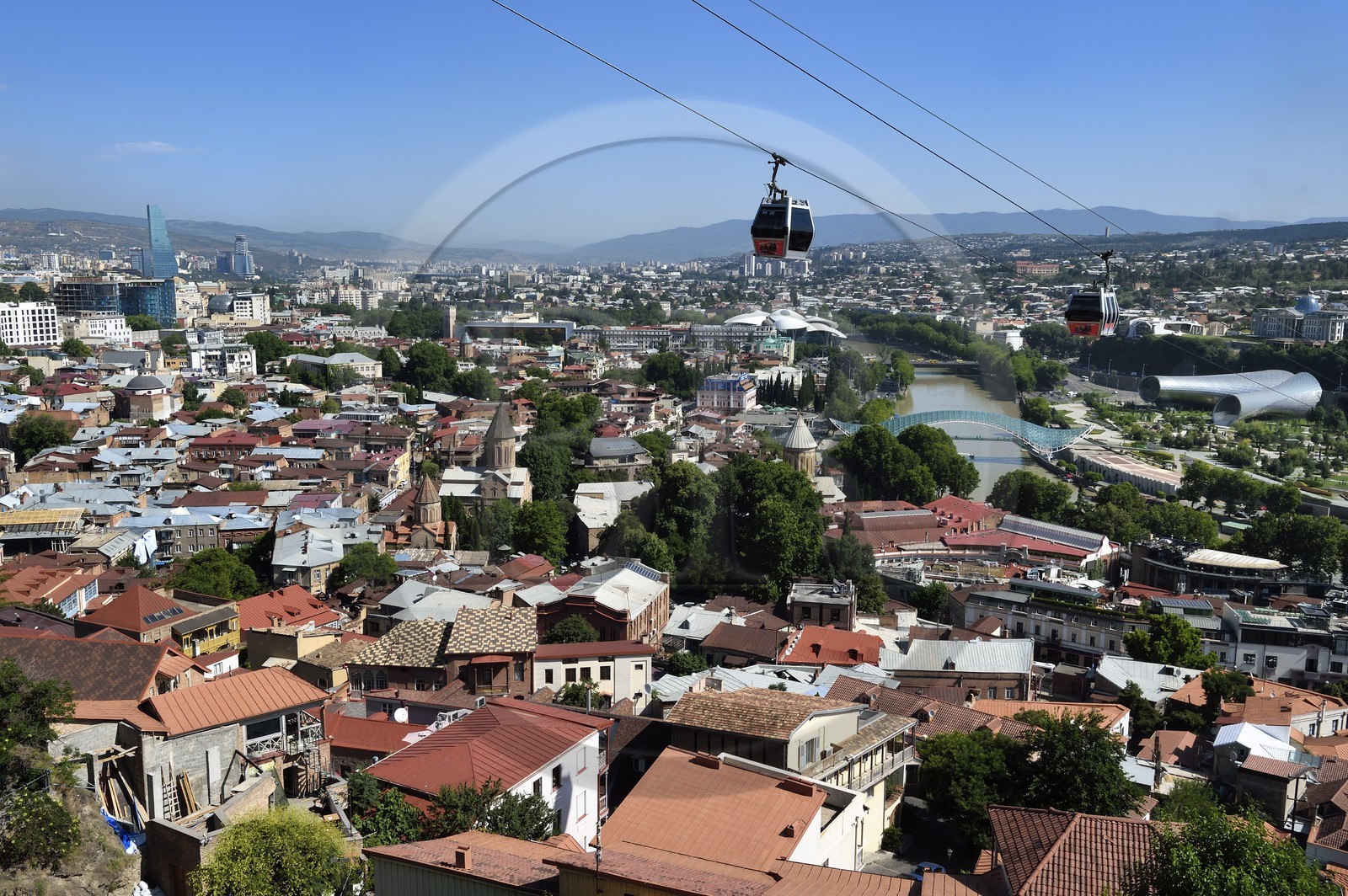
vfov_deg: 41.0
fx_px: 1197
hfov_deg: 58.8
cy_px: 448
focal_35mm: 32
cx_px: 674
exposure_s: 1/250
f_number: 14
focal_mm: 32
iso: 200
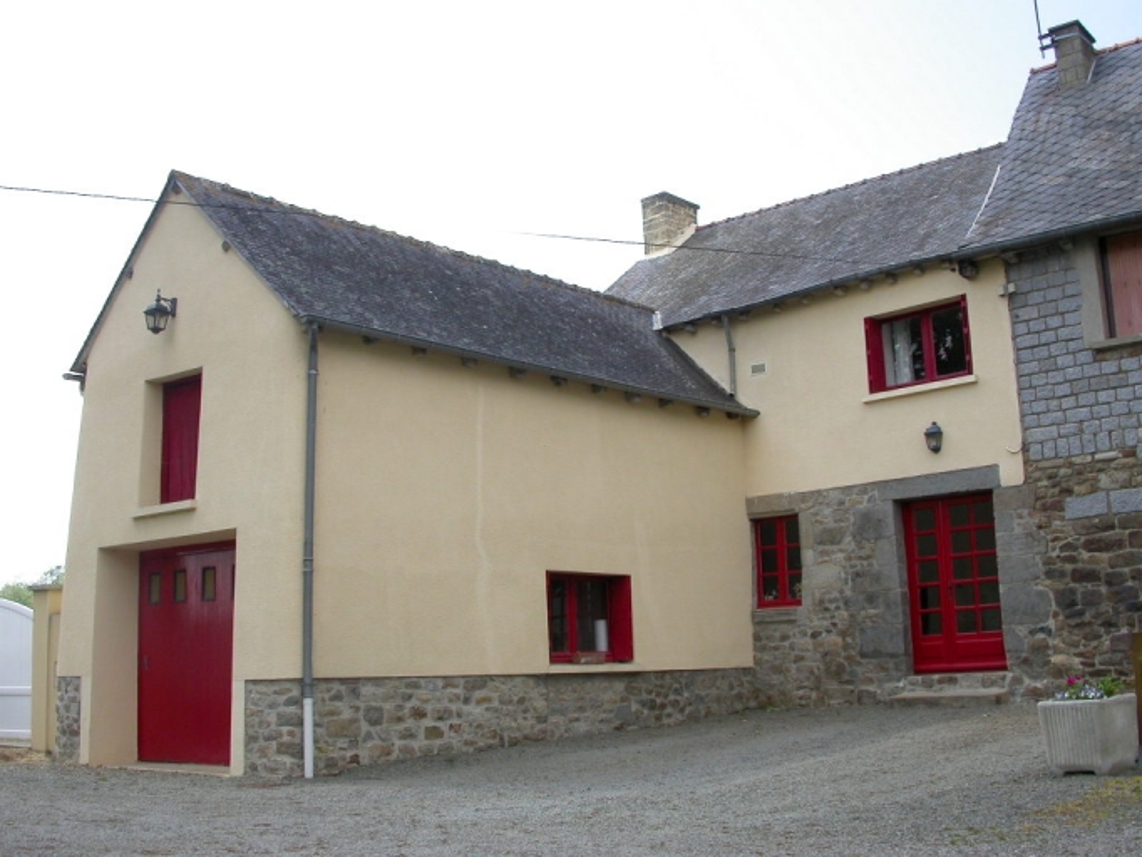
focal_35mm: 38
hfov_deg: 49.0
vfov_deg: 37.7
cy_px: 428
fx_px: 1254
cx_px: 571
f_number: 6.7
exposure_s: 1/205
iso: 100
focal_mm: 7.85
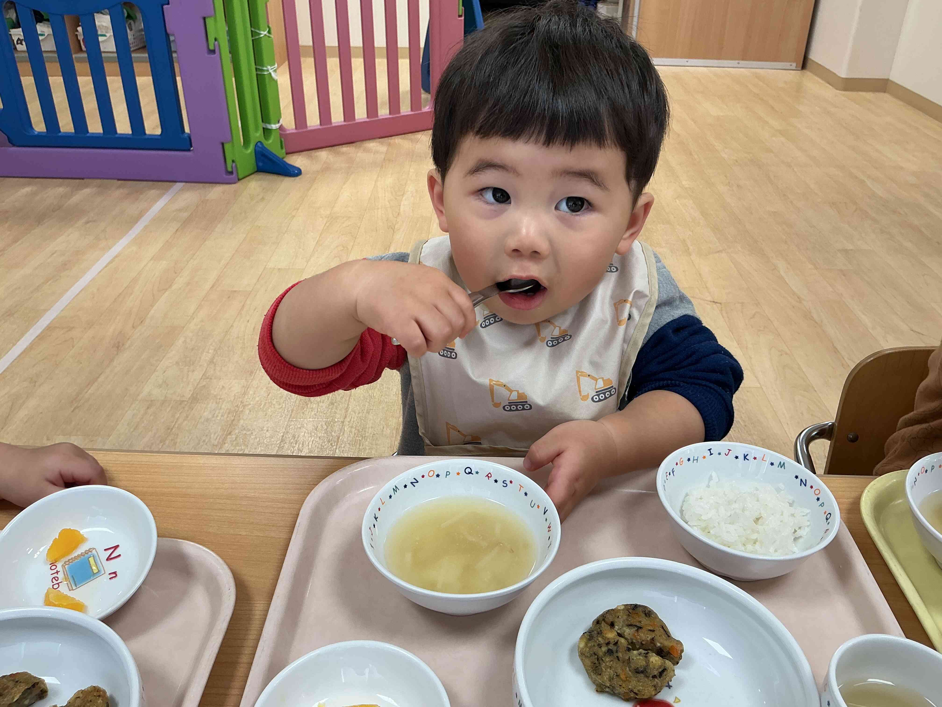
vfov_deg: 48.2
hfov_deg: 61.7
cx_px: 471
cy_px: 354
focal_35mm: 29
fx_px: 789
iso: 32
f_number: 1.8
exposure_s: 1/120
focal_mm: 3
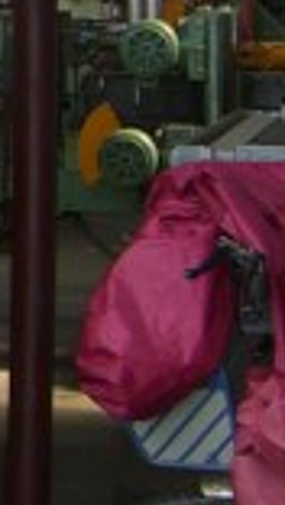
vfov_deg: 12.6
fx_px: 2279
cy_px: 149
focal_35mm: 170
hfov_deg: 6.3
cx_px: -696
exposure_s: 1/125
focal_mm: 6.2
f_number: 2.7
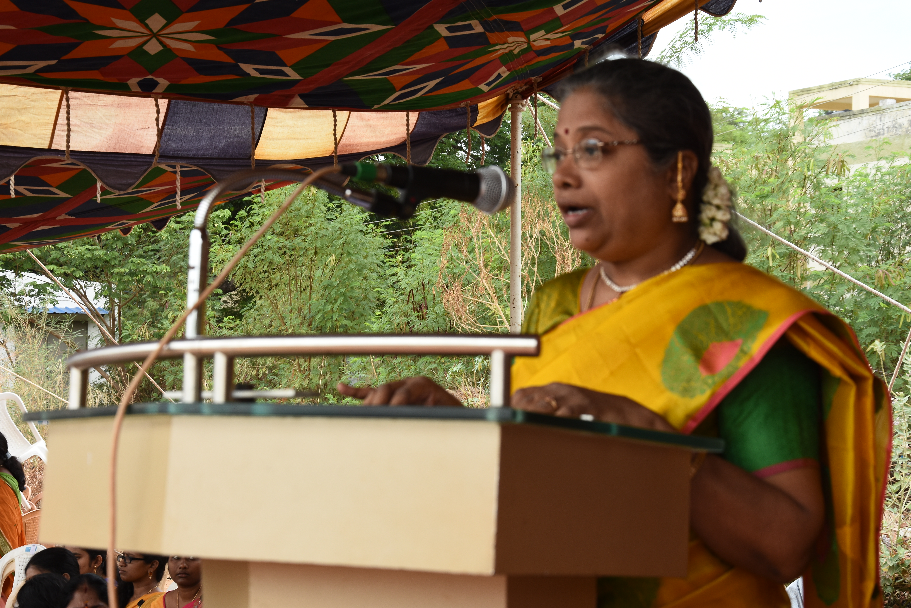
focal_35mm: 72
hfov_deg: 28.1
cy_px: 304
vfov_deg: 18.9
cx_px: 456
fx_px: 1822
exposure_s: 1/125
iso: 250
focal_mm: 48
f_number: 7.1
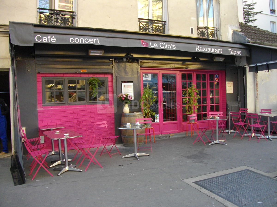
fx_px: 256
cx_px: 138
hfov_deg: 56.8
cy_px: 104
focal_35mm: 32
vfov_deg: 44.2
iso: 200
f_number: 2.9
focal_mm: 5.7
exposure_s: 1/100
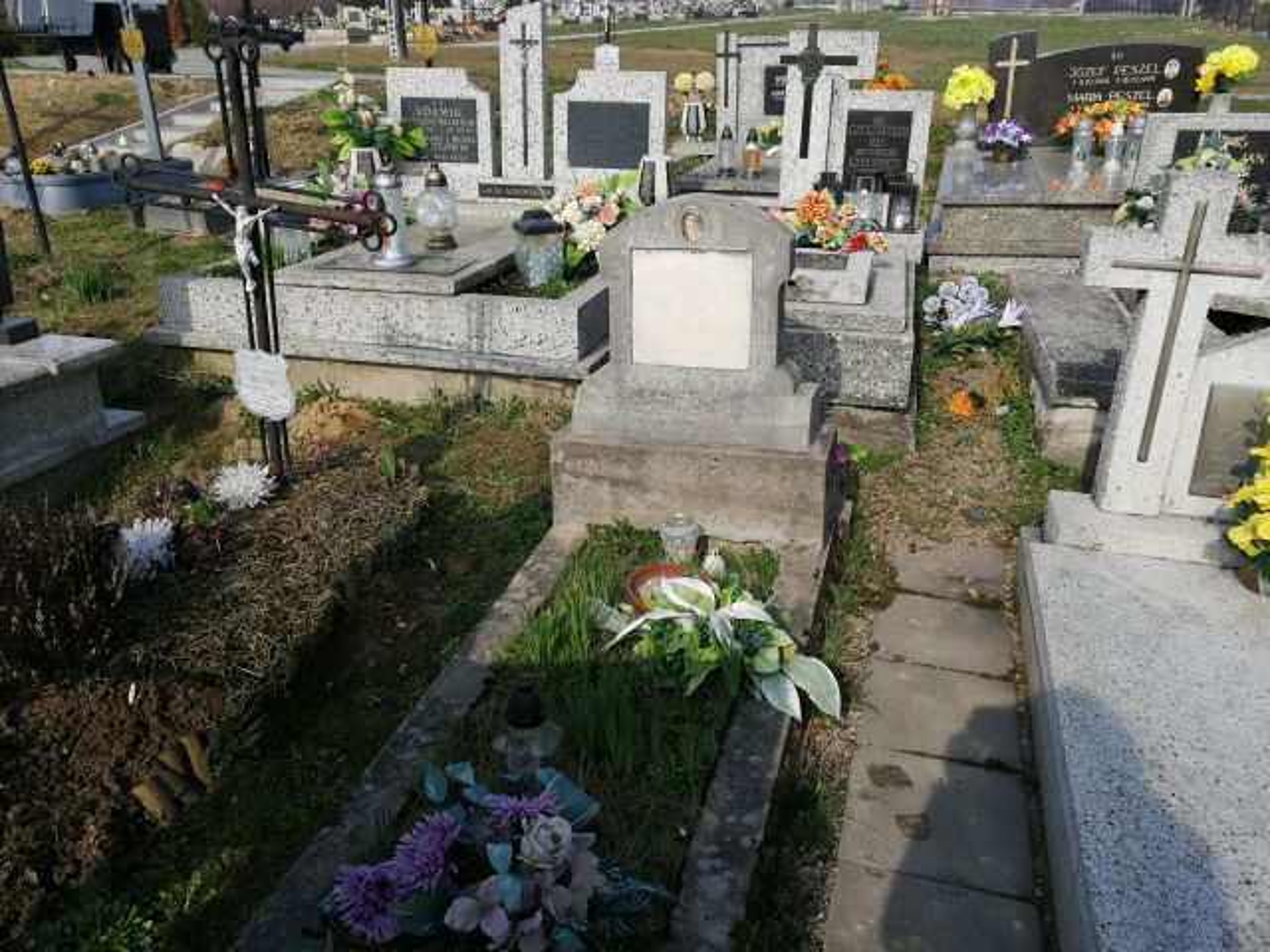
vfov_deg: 51.4
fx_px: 991
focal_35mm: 27
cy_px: 476
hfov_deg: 65.3
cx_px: 635
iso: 50
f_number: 1.8
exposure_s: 1/1534
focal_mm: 3.88
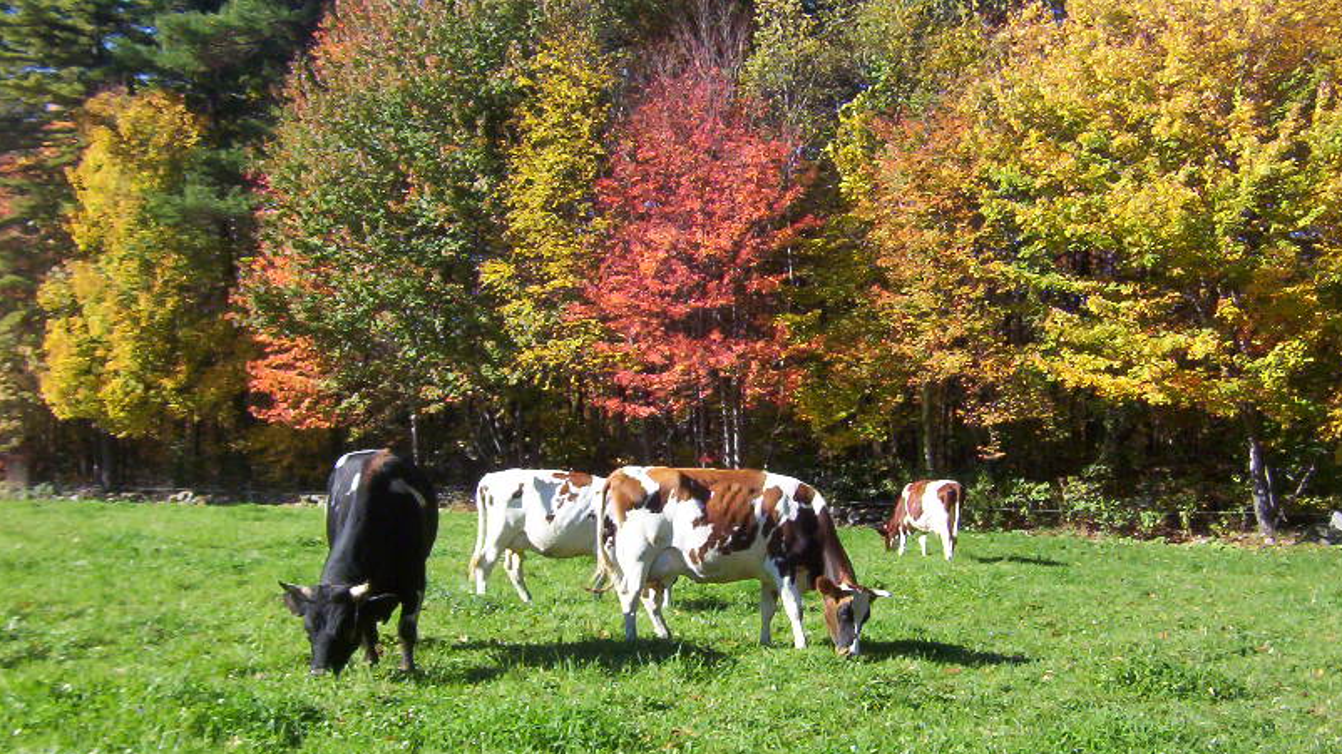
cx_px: 679
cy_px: 408
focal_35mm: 40
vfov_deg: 29.7
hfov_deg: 50.5
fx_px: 1423
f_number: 5.24
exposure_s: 1/288
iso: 100
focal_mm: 5.54
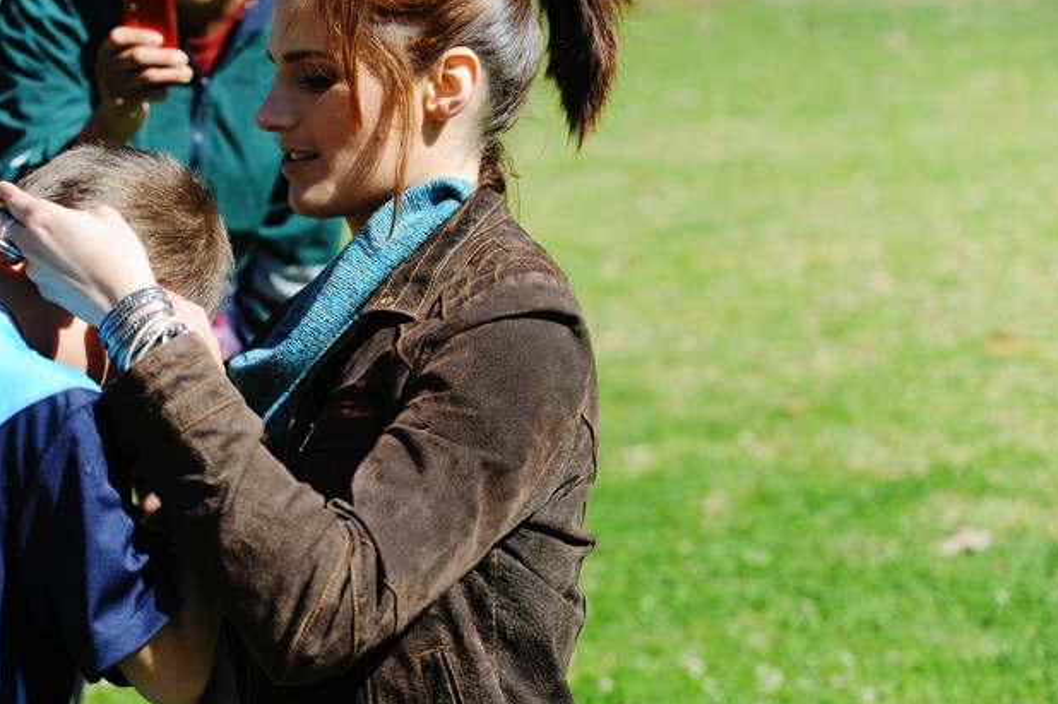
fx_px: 3318
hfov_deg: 18.1
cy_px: 315
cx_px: 343
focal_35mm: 113
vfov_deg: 12.1
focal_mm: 82
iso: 250
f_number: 3.5
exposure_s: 1/1600
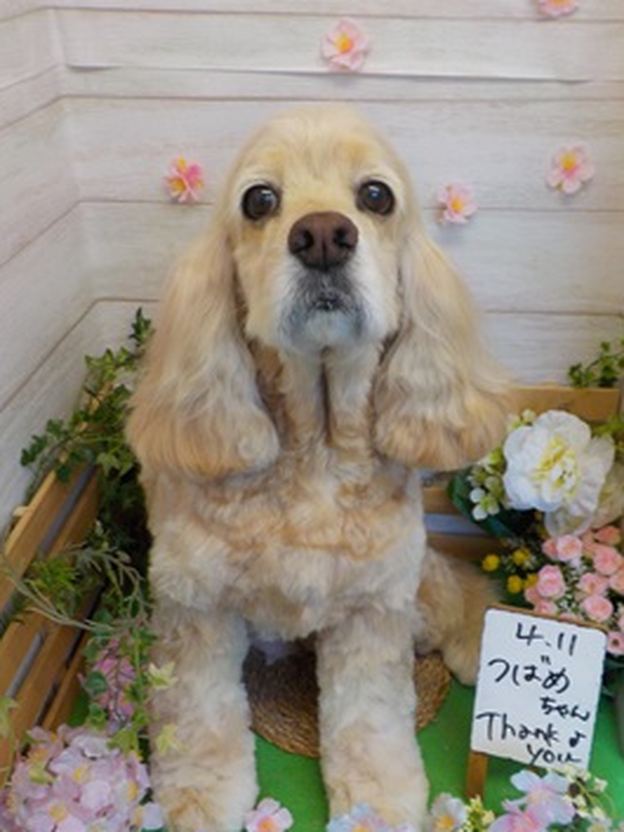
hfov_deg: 41.8
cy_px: 467
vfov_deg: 53.8
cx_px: 344
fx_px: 817
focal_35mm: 34
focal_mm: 4.1
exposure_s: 1/30
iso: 125
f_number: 3.3
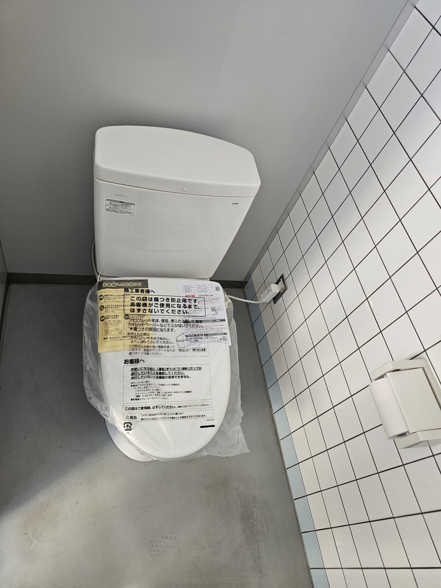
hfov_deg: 58.9
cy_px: 294
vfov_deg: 73.9
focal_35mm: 23
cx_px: 220
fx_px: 391
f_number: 1.7
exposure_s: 1/190
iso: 200
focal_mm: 6.3
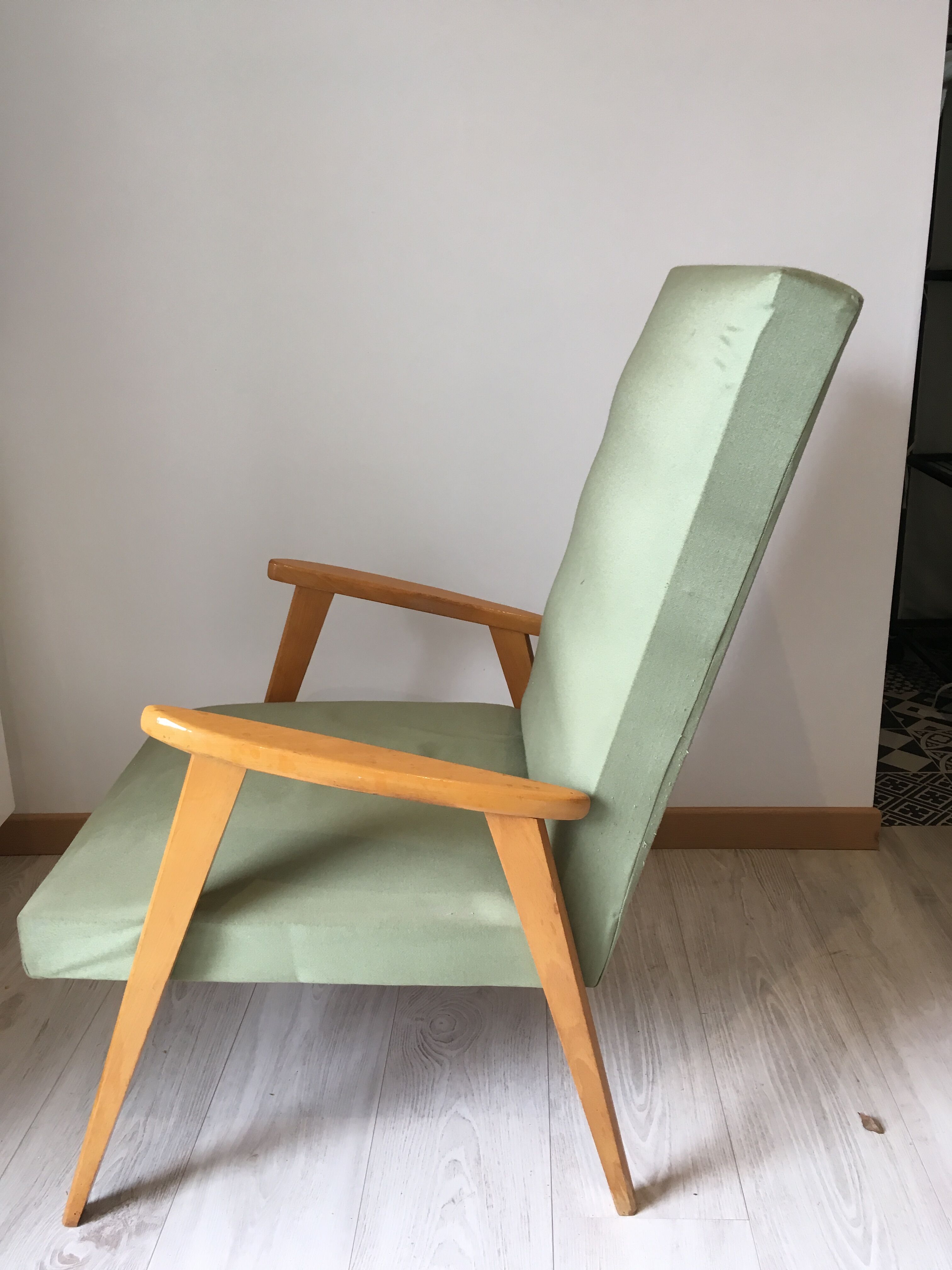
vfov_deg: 61.7
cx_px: 476
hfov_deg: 48.2
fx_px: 1063
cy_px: 635
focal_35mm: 29
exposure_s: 1/33
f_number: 2.2
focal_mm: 4.15
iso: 32
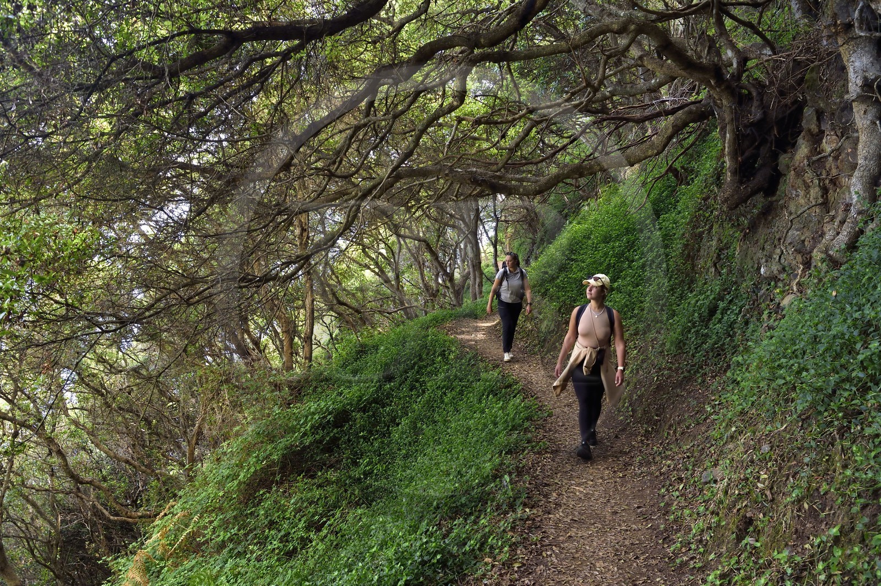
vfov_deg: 43.6
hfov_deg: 62.0
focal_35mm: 30
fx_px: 734
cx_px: 440
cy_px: 293
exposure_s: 1/80
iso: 1250
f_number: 7.1
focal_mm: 30
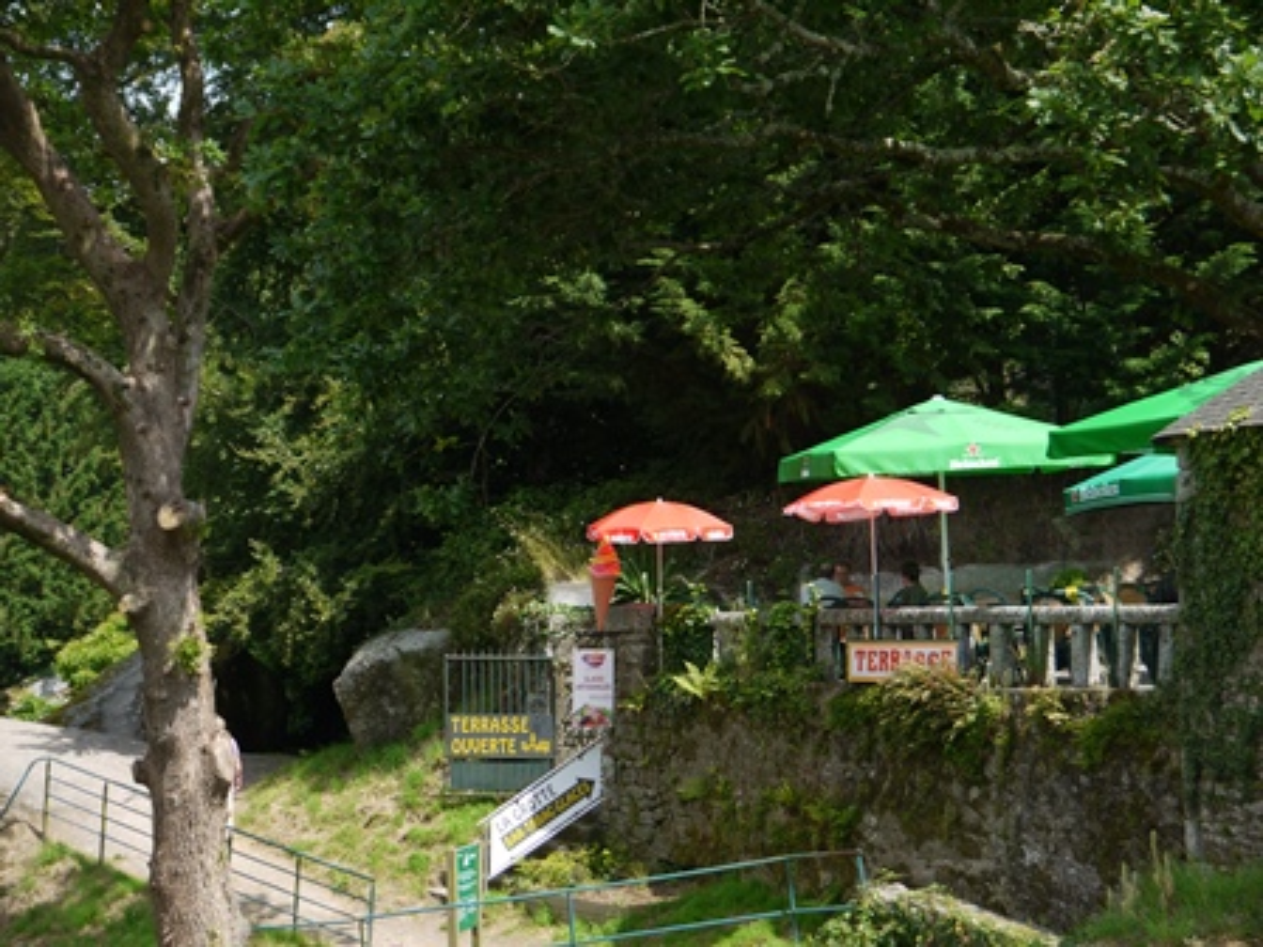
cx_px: 632
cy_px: 474
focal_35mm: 84
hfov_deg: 23.3
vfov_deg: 17.6
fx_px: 3065
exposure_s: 1/200
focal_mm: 42
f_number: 6.3
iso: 100
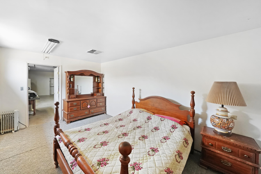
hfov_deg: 112.6
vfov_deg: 90.1
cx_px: 130
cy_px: 87
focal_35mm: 12
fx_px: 87
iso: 3200
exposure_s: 1/30
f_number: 9
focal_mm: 12
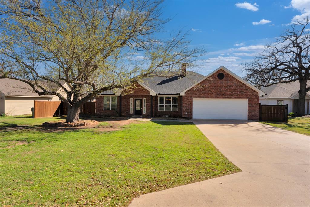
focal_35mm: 19
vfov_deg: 64.2
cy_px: 104
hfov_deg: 86.6
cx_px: 155
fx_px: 164
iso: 160
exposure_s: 1/320
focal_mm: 19.1
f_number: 9
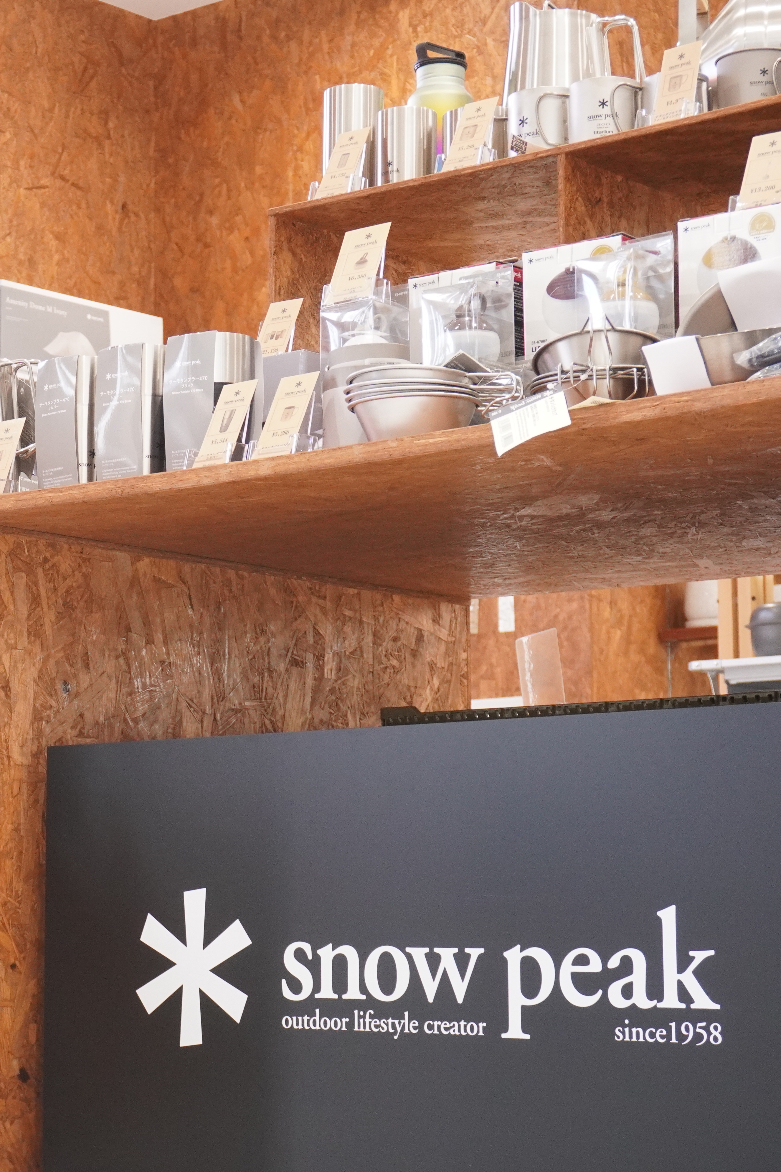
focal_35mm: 84
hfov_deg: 16.0
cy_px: 589
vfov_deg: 24.3
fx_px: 2725
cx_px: -21
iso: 1600
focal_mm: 37
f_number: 7.1
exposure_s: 1/100
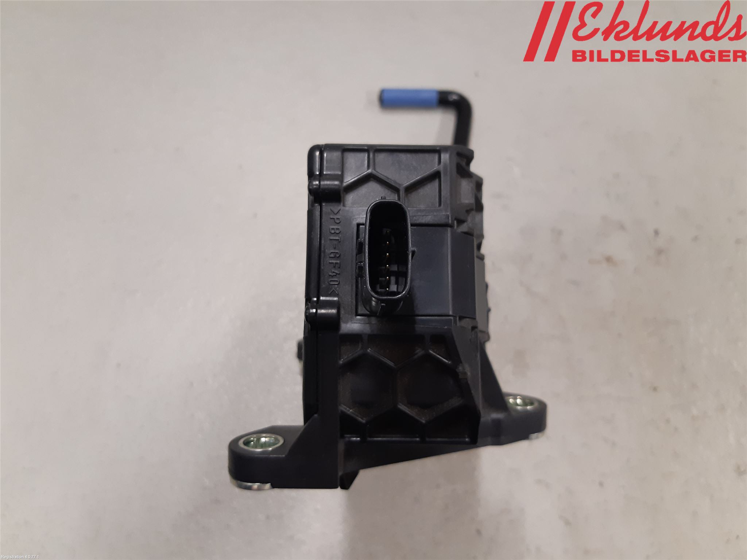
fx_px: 561
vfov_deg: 53.1
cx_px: 374
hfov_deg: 67.3
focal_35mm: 26
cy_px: 280
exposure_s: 1/50
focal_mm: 3.93
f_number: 1.7
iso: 160
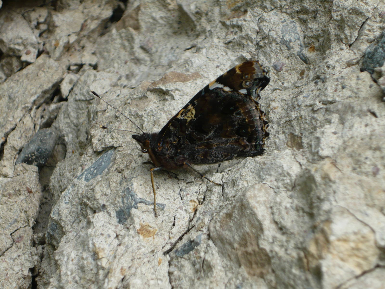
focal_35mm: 100
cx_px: 192
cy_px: 144
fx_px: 1112
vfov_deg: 14.8
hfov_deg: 19.6
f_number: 5.1
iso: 100
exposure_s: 1/160
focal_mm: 16.5
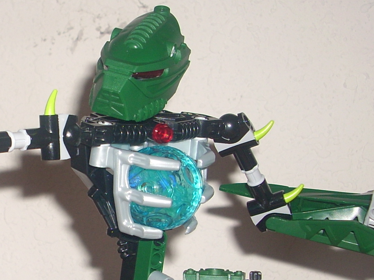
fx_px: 951
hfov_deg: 21.9
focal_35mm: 88
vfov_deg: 16.8
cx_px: 60
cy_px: 173
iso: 64
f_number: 2.8
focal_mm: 6.2
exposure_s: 1/60
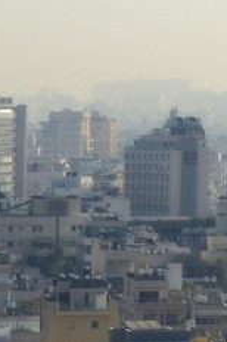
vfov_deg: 4.7
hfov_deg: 3.3
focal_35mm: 414
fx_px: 3927
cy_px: 1070
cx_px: -259
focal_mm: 60
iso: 200
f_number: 8
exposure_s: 1/400
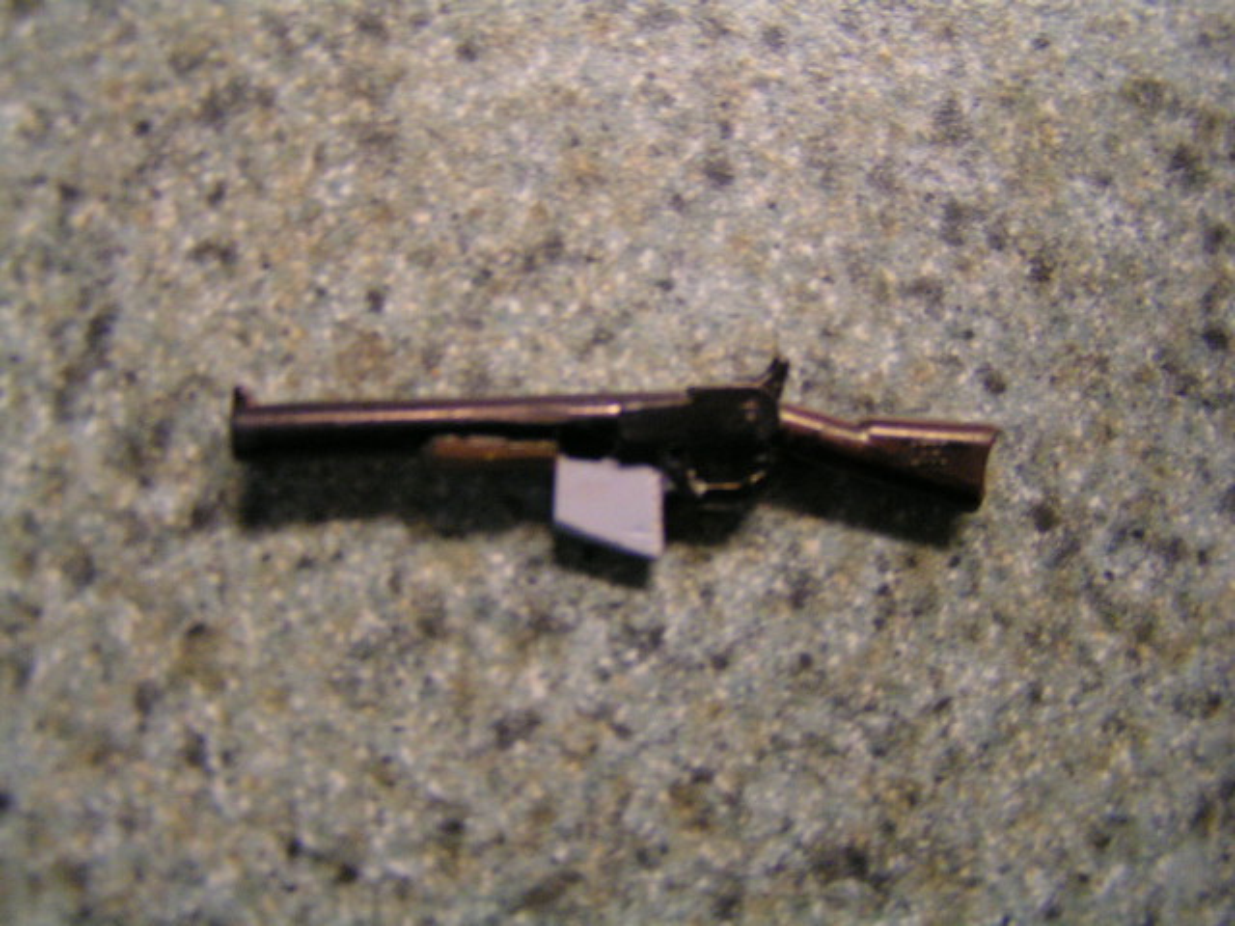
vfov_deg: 37.7
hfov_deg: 49.0
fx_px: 1356
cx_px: 618
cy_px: 463
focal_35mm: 38
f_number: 2.8
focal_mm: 5.8
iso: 200
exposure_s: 1/15
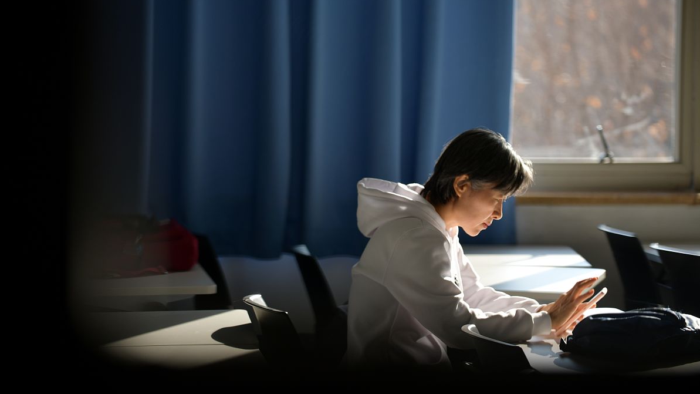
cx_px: 351
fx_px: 2543
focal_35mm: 137
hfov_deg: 15.7
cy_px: 193
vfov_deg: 8.9
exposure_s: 1/250
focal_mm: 130
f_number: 3.5
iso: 250
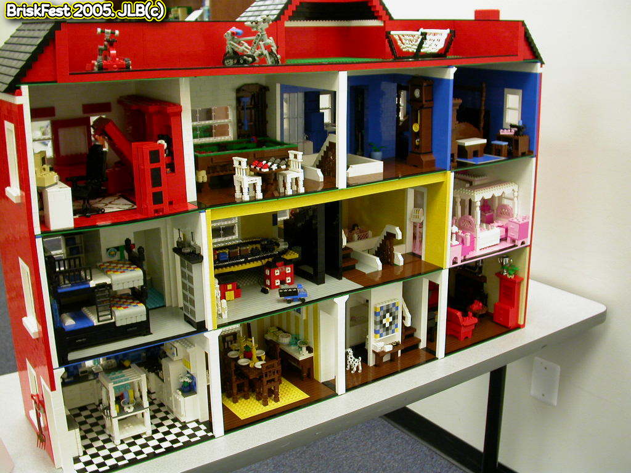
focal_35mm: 38
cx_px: 316
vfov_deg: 37.7
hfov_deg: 49.0
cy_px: 236
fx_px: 693
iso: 100
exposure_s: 1/5.5
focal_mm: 7.85
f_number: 2.6
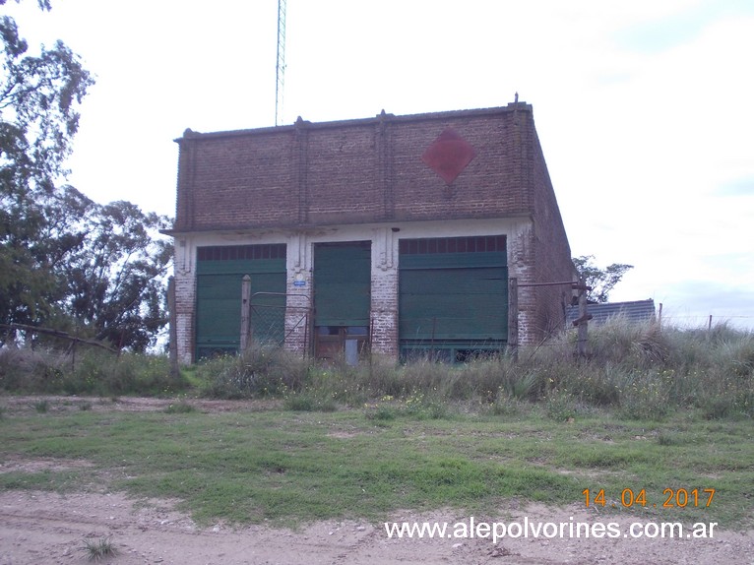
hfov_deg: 49.0
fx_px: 827
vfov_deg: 37.7
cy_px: 282
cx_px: 377
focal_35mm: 38
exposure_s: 1/160
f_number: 6.2
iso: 80
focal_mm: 5.3
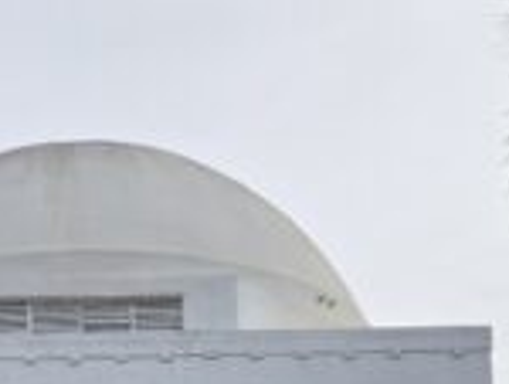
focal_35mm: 92
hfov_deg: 21.0
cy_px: 622
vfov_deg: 14.7
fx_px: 1355
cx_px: 88
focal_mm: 5.4
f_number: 1.8
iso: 25
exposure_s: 1/876
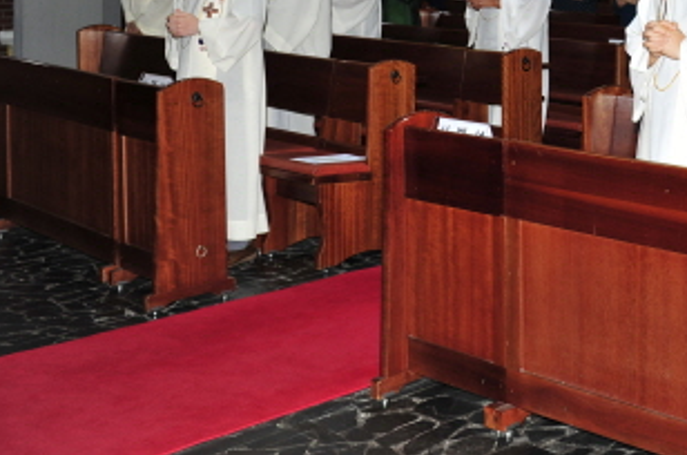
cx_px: 770
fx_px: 1257
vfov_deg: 19.7
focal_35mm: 66
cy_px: -39
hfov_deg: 27.7
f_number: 5.6
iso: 400
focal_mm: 29
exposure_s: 1/60
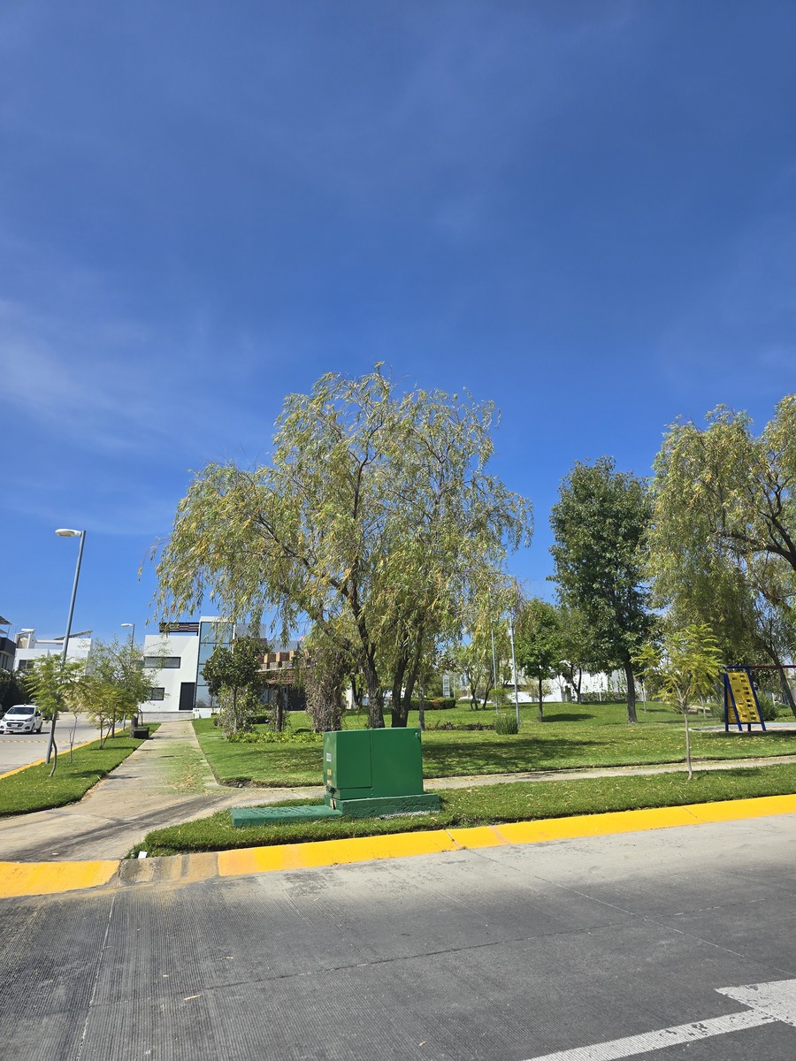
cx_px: 398
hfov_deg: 58.9
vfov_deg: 73.9
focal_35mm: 23
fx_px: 705
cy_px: 530
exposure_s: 1/904
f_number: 1.7
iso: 12
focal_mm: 6.3
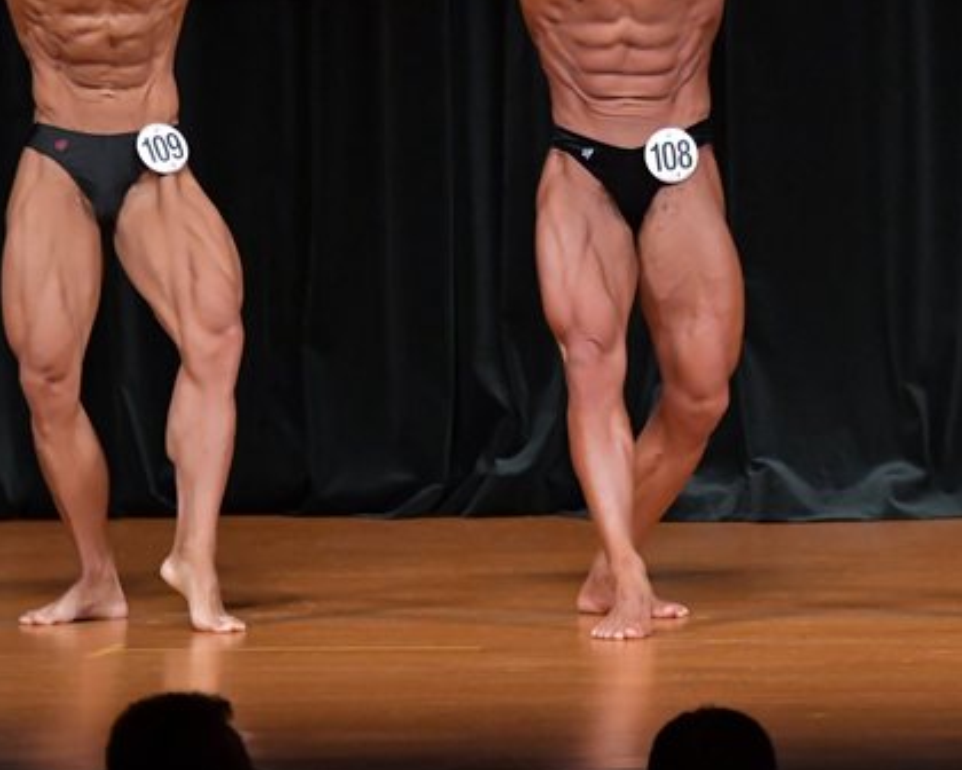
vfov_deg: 3.3
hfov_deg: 4.1
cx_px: 466
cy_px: 202
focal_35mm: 467
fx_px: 13296
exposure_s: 1/400
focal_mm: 180
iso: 5000
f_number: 5.6
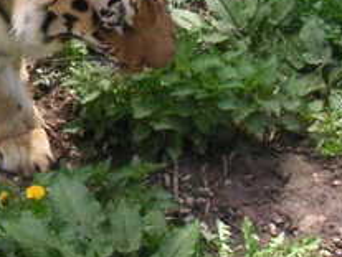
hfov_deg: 4.9
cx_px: 7
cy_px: -58
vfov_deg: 3.7
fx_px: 4008
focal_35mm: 405
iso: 80
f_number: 5
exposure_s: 1/105
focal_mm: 17.1
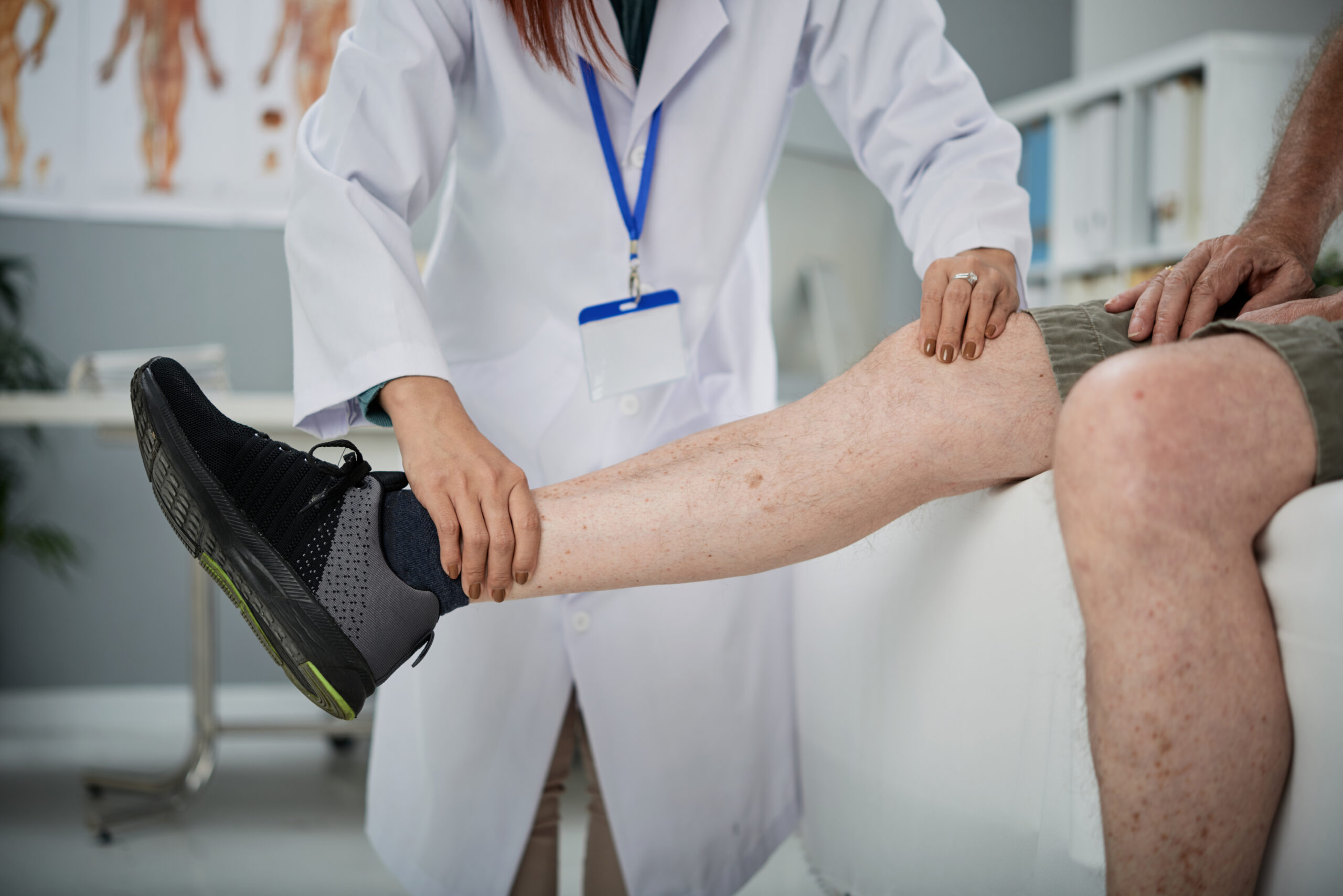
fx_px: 2239
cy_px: 448
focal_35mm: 60
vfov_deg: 22.6
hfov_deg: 33.4
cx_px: 672
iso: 100
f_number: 2.8
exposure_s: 1/250
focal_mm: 60
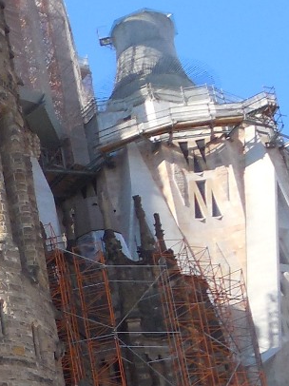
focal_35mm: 124
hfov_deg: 10.9
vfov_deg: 15.6
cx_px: -289
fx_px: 1382
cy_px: 386
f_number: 3.5
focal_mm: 4.6
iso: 125
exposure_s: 1/640
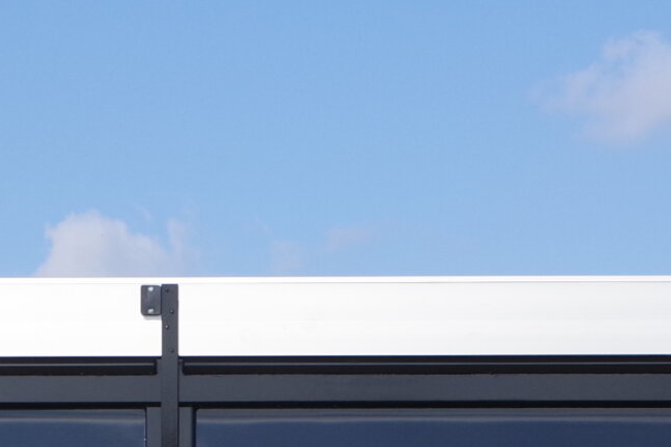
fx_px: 3373
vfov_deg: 7.5
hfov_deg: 11.3
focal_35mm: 181
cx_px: 233
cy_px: 622
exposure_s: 1/500
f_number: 6.3
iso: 200
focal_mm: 31
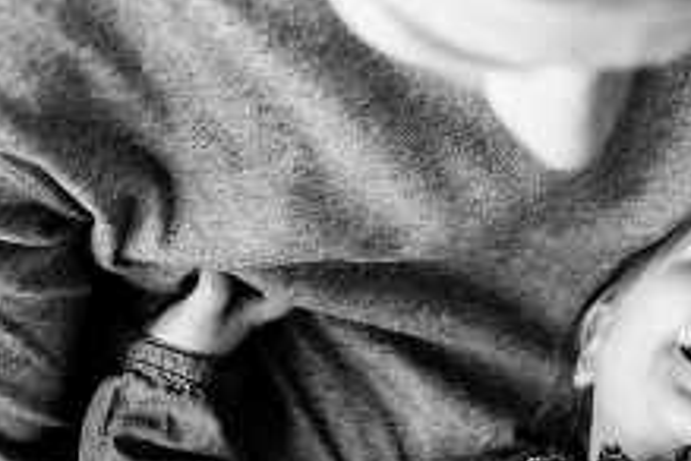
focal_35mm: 123
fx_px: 2361
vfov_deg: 11.1
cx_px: 521
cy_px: 401
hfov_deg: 16.6
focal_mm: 35
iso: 3200
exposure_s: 1/400
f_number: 2.8
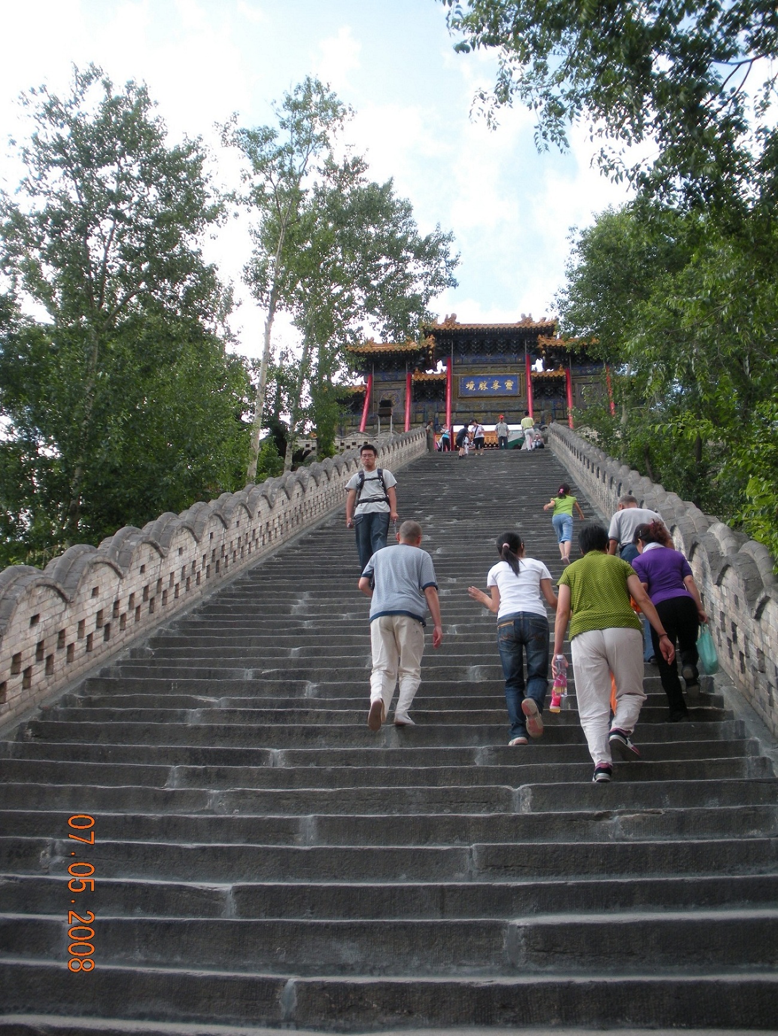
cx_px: 389
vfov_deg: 51.3
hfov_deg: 39.7
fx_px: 1078
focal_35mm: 36
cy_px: 518
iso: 64
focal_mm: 6.3
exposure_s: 1/145
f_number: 3.5
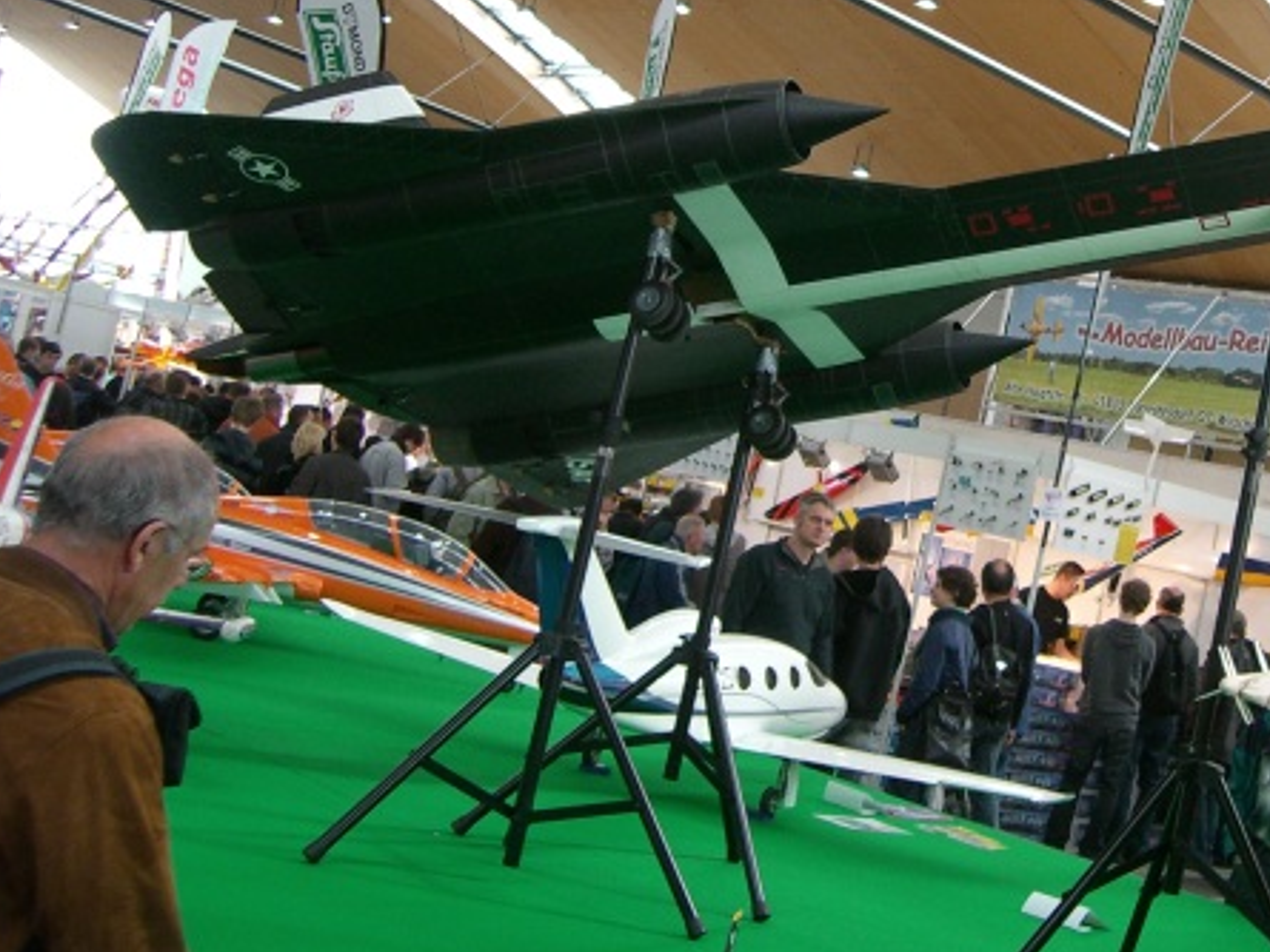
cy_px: 187
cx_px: 1025
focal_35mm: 64
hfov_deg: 29.5
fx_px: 2349
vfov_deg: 22.6
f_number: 2.7
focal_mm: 6.2
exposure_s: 1/80
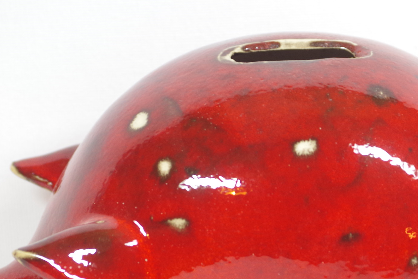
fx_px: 3529
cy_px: 231
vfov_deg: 4.5
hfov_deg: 6.8
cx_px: 261
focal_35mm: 304
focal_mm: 105
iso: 400
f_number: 6.7
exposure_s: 1/8
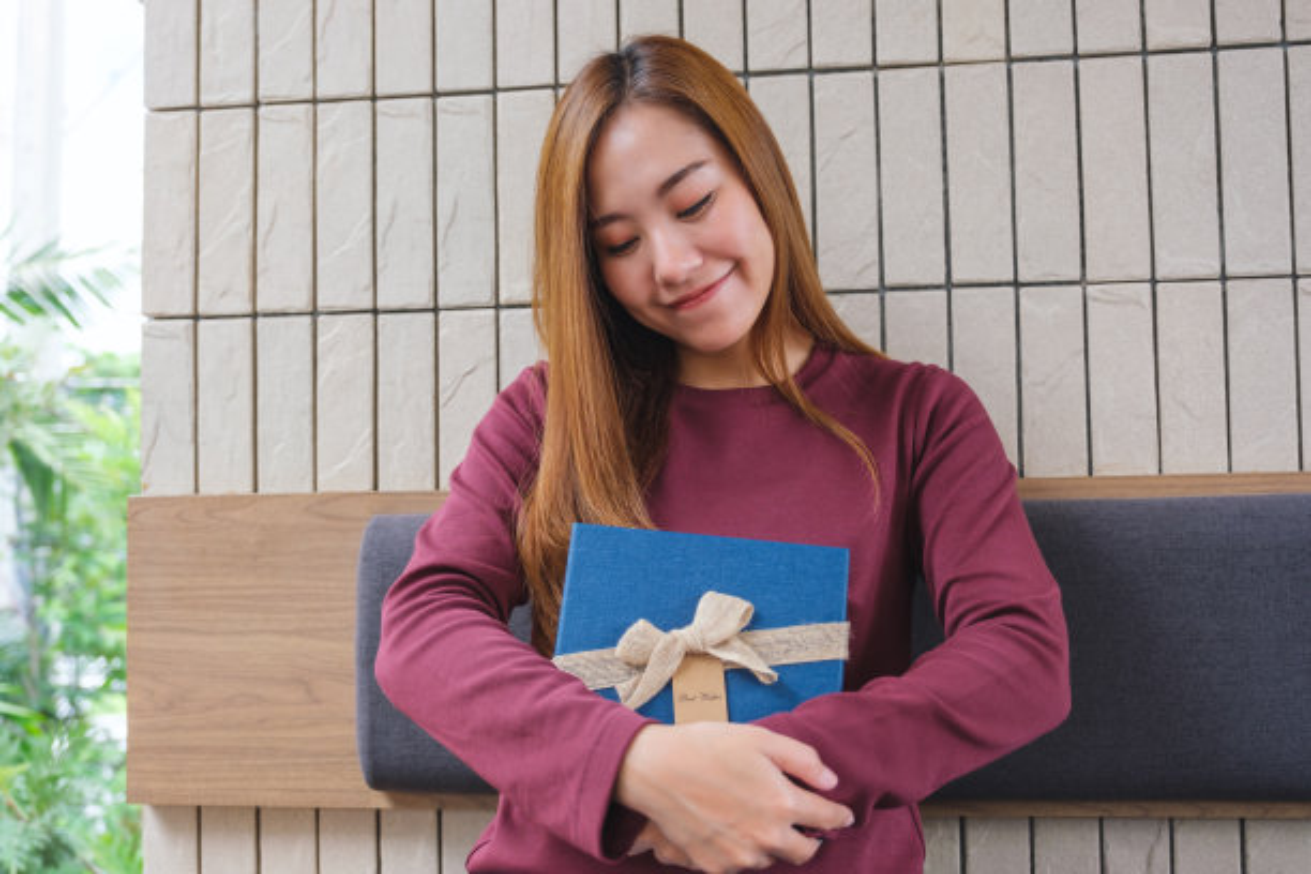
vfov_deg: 36.9
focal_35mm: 36
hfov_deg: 53.1
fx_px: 1311
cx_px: 656
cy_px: 437
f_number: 2.8
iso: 160
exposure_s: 1/220
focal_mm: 24.2
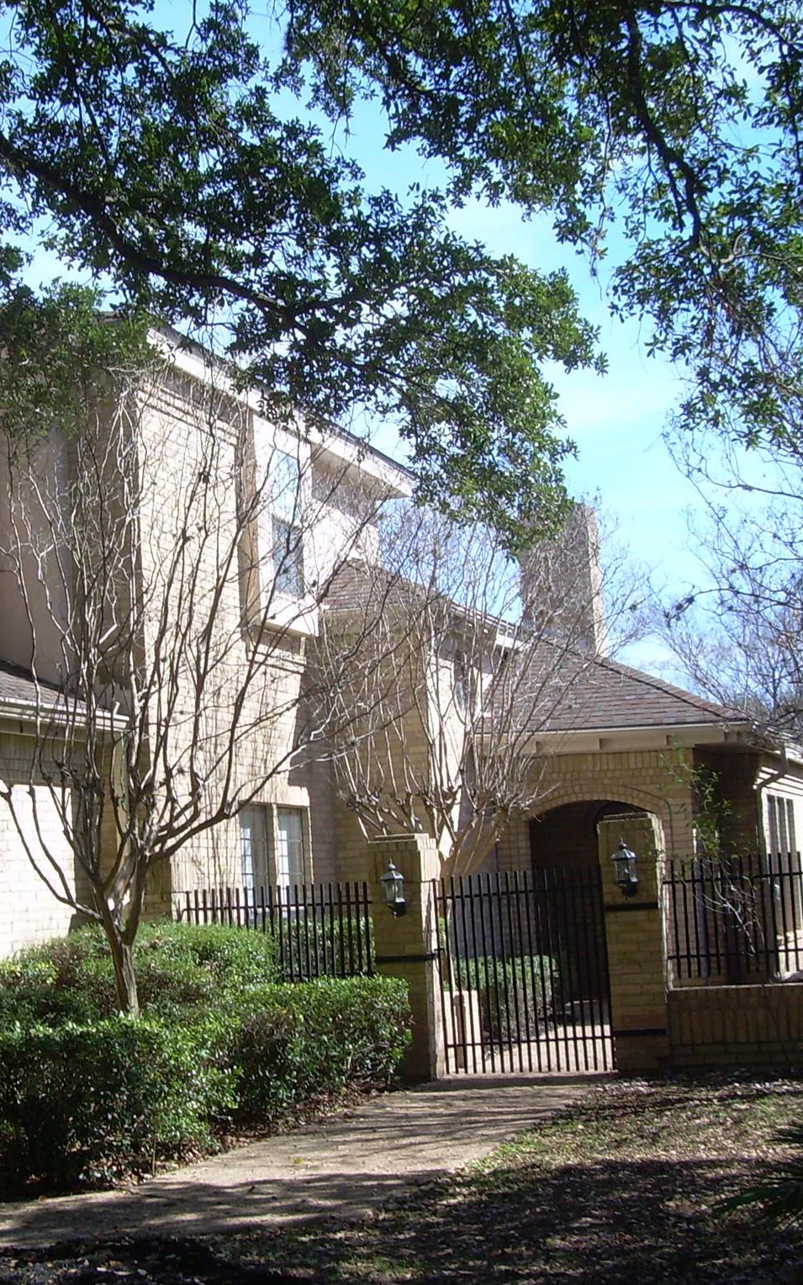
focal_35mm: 54
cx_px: 240
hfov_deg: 23.8
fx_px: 1891
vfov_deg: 37.5
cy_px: 643
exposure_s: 1/210
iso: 50
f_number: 4.6
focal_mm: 6.3
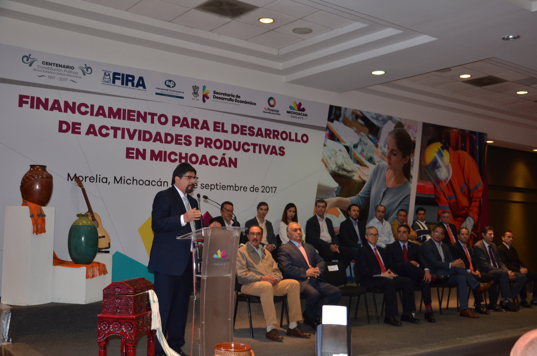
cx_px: 268
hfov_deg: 49.6
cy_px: 178
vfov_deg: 34.1
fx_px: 581
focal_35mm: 39
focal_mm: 26
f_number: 4
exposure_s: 1/60
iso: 800
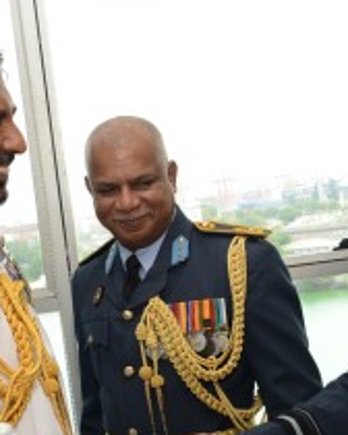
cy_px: 257
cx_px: 219
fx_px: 966
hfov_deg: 20.4
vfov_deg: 25.3
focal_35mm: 75
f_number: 5.6
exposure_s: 1/125
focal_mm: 28
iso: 500
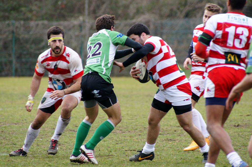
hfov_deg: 4.6
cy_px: 84
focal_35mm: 450
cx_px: 126
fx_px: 3147
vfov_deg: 3.1
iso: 800
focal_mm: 300
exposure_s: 1/640
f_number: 5.6
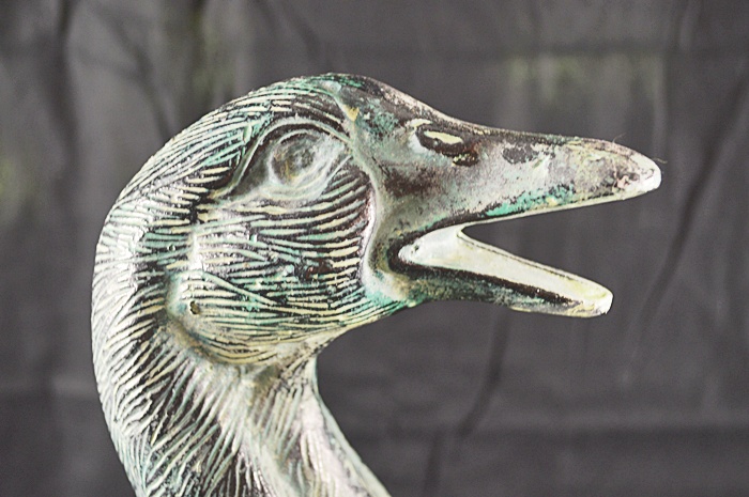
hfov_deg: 49.6
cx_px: 374
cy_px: 248
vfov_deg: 34.1
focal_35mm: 39
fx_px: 810
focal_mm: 26
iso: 400
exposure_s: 1/20
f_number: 4.2
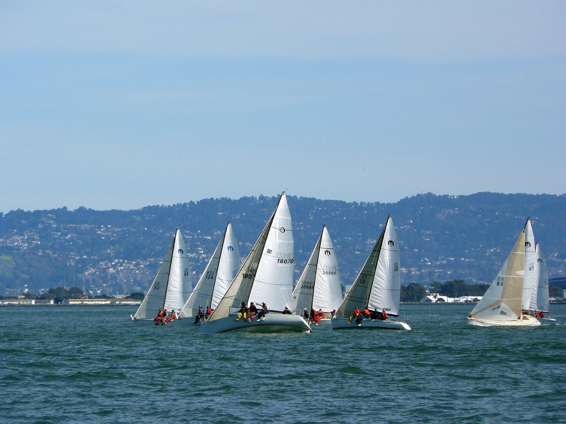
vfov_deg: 4.5
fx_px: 5412
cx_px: 283
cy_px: 212
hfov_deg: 6.0
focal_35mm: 331
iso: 100
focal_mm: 55.2
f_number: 5
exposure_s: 1/1000
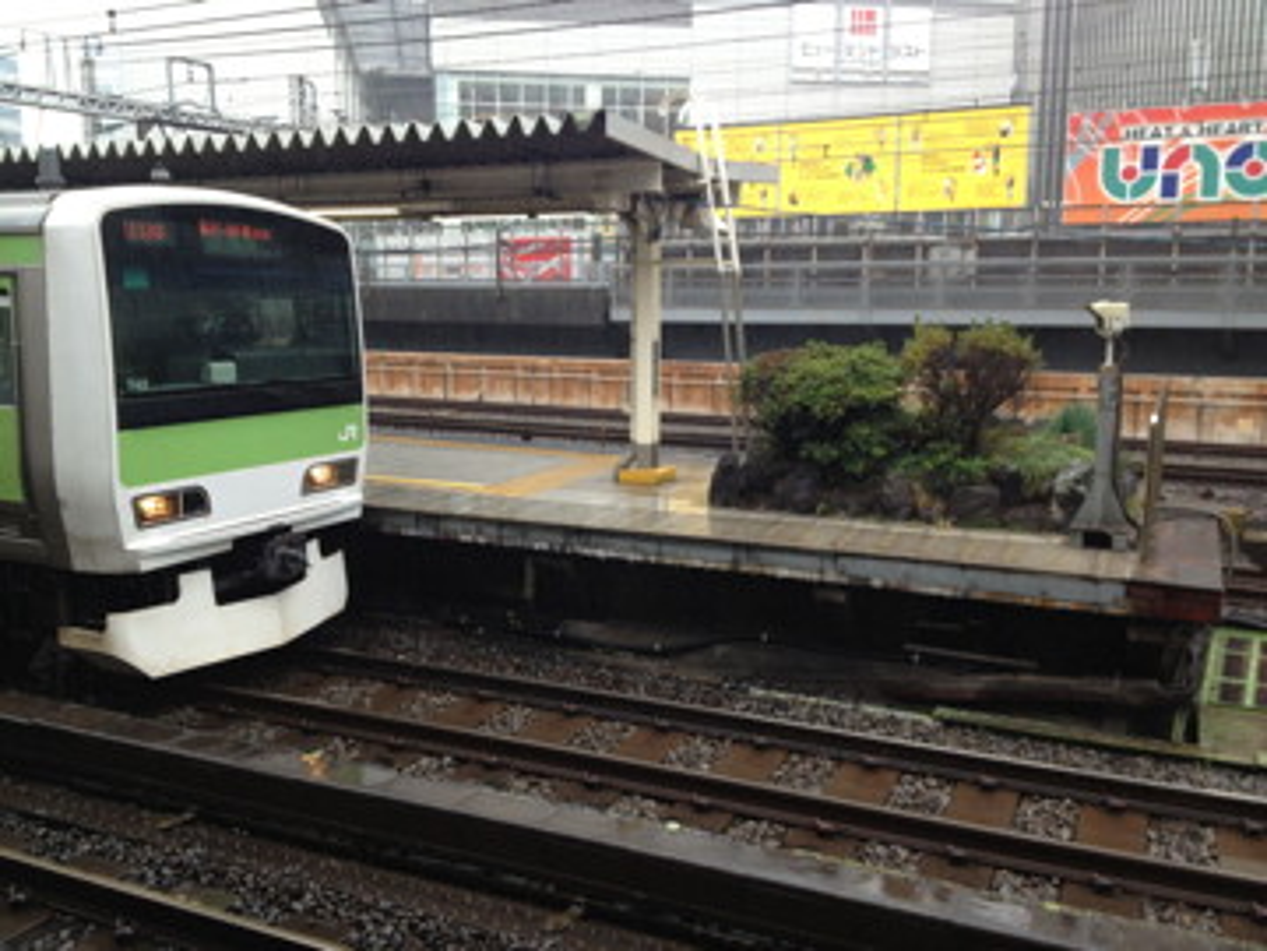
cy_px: 476
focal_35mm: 35
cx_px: 634
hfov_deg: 52.6
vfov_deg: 40.7
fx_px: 1281
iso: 80
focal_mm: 4.28
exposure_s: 1/120
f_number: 2.4
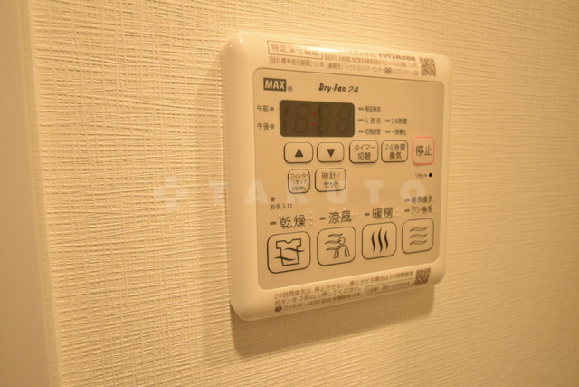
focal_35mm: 21
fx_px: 338
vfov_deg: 59.5
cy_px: 194
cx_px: 290
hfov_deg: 81.2
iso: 3200
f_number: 7.1
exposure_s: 1/200
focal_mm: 14
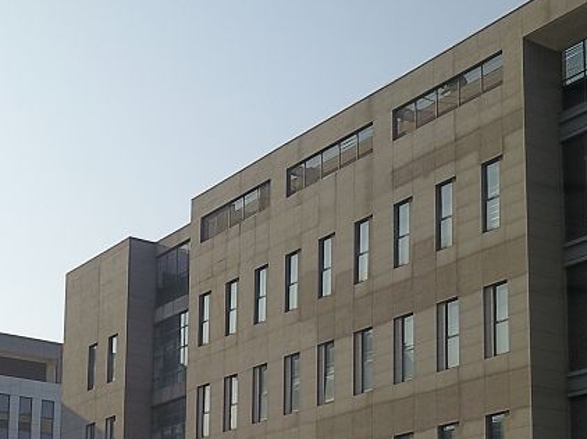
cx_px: 189
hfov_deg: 26.2
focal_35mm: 74
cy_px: 452
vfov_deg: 19.3
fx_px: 1254
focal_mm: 4.73
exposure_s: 1/1988
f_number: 2.2
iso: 100
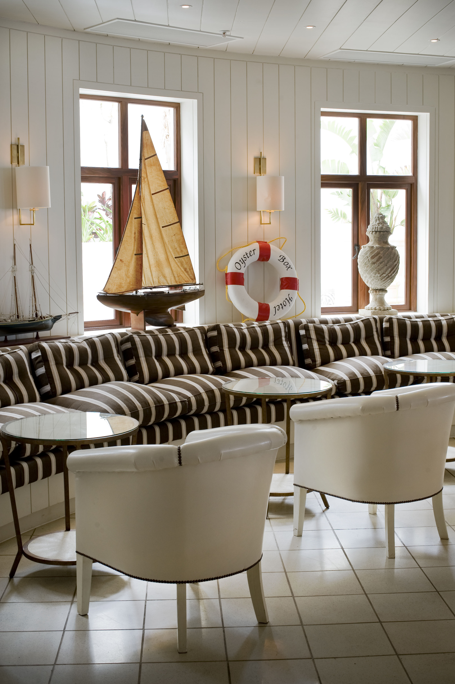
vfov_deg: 39.6
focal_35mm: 50
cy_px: 342
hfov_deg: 27.0
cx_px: 228
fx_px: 949
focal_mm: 50
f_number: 9.5
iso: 200
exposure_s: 1/6
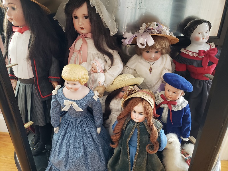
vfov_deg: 53.1
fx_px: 171
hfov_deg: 67.3
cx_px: 114
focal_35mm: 26
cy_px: 86
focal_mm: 4.3
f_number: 1.5
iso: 250
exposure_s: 1/20
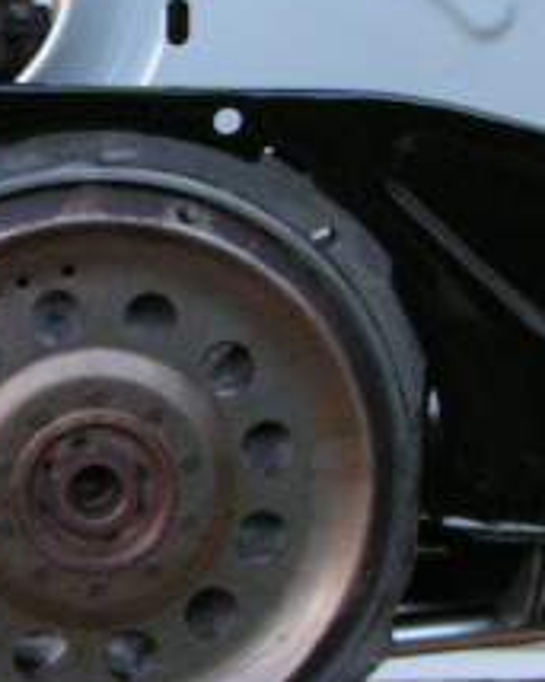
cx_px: 61
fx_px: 2240
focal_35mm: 111
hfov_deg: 13.8
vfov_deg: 17.3
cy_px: 214
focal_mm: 6.3
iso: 125
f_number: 2.8
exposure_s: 1/50
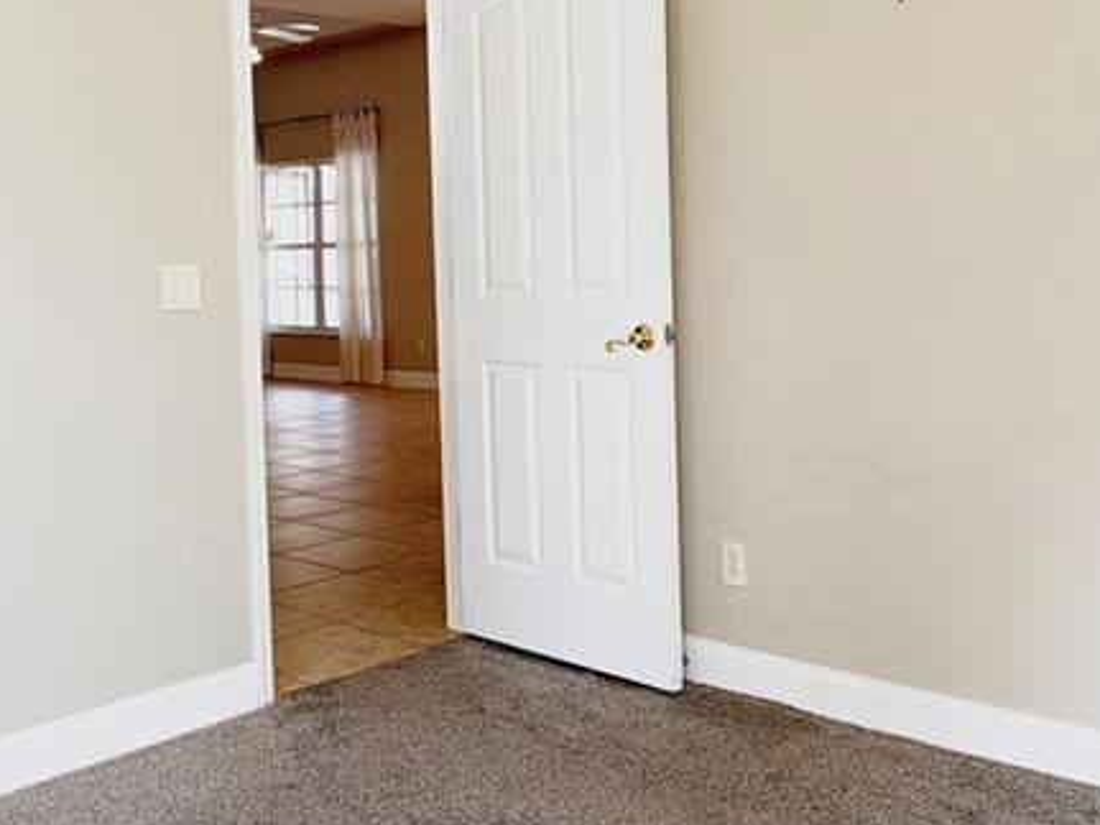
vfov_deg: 25.5
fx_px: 1811
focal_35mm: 57
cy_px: 278
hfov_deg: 33.5
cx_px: 360
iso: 50
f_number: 1.78
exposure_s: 1/132
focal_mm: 6.76
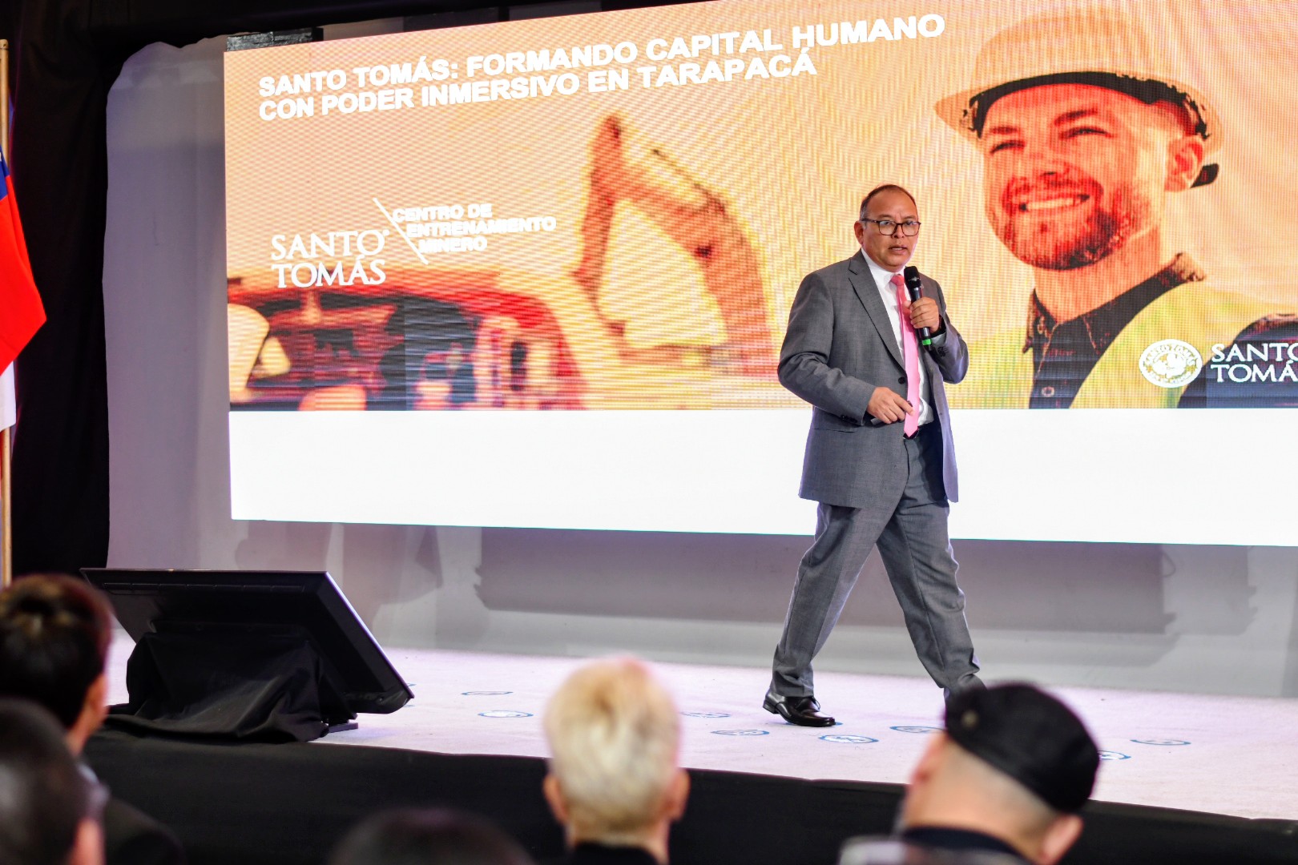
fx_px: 2704
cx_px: 649
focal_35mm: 75
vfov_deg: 18.2
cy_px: 432
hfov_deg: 27.0
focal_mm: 50
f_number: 1.8
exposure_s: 1/320
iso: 640
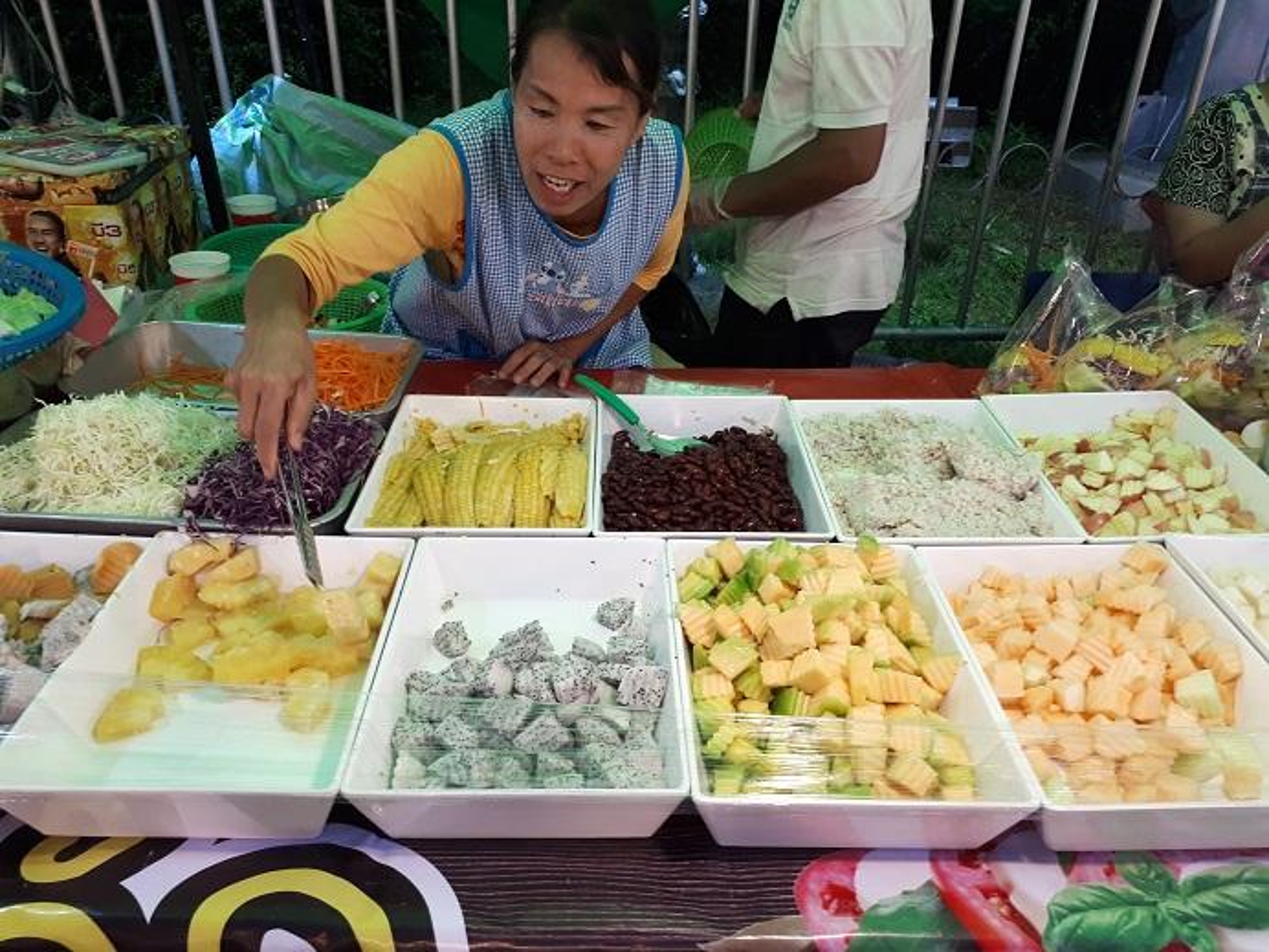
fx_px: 990
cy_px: 476
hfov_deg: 65.3
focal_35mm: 27
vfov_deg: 51.4
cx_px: 634
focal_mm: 3.6
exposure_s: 1/33
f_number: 1.9
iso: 125
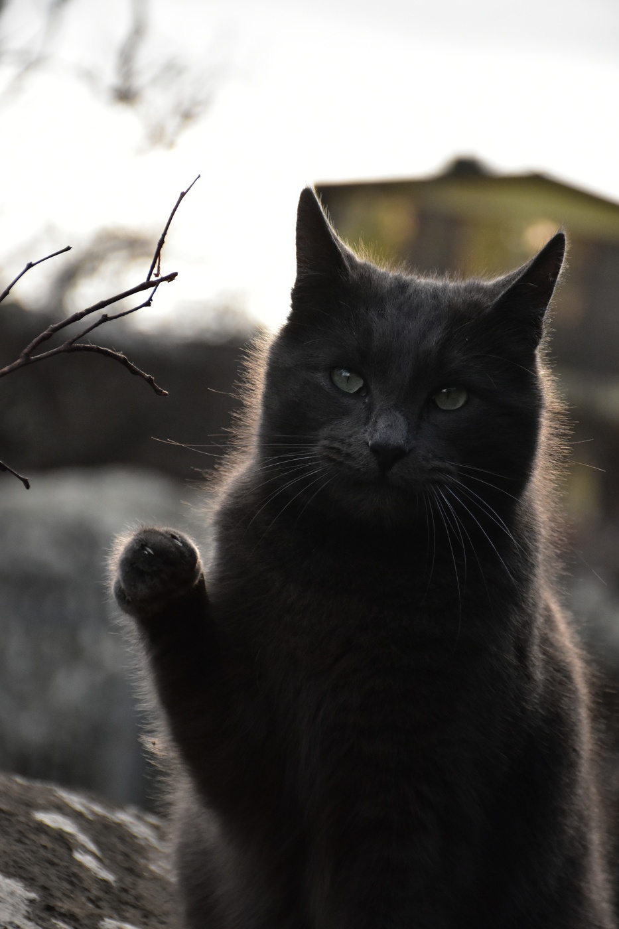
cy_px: 464
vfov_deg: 15.2
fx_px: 3482
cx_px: 310
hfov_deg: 10.2
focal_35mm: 135
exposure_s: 1/2500
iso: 2000
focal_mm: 90
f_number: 5.3
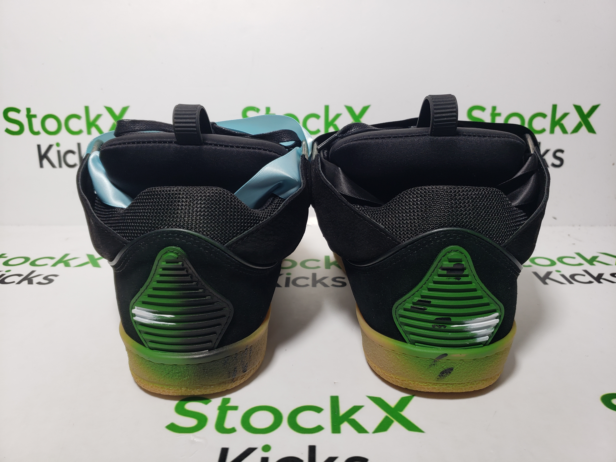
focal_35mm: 26
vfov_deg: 53.1
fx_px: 463
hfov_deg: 67.3
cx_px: 308
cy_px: 231
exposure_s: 1/351
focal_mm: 4.3
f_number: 1.5
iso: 50
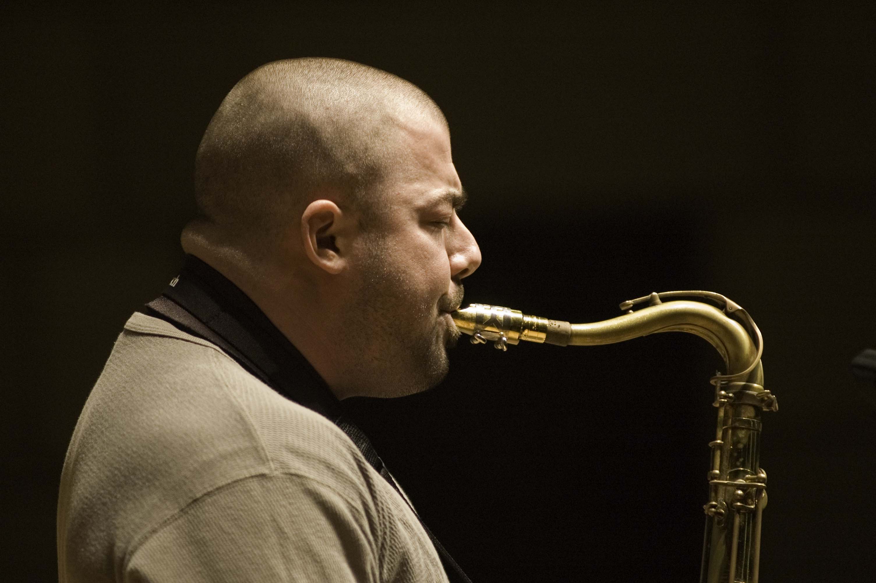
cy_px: 292
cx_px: 438
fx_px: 7293
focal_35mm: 300
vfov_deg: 4.6
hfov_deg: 6.9
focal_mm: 200
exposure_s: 1/200
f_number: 2.8
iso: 1000
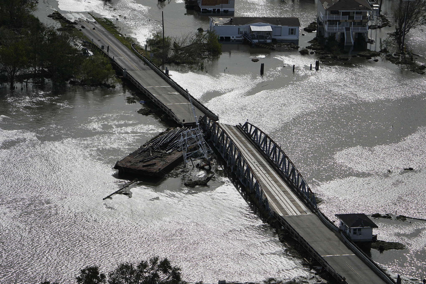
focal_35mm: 200
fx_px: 2366
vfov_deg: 6.9
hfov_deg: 10.3
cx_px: 213
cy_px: 142
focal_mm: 200
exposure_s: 1/2000
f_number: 6.3
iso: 125
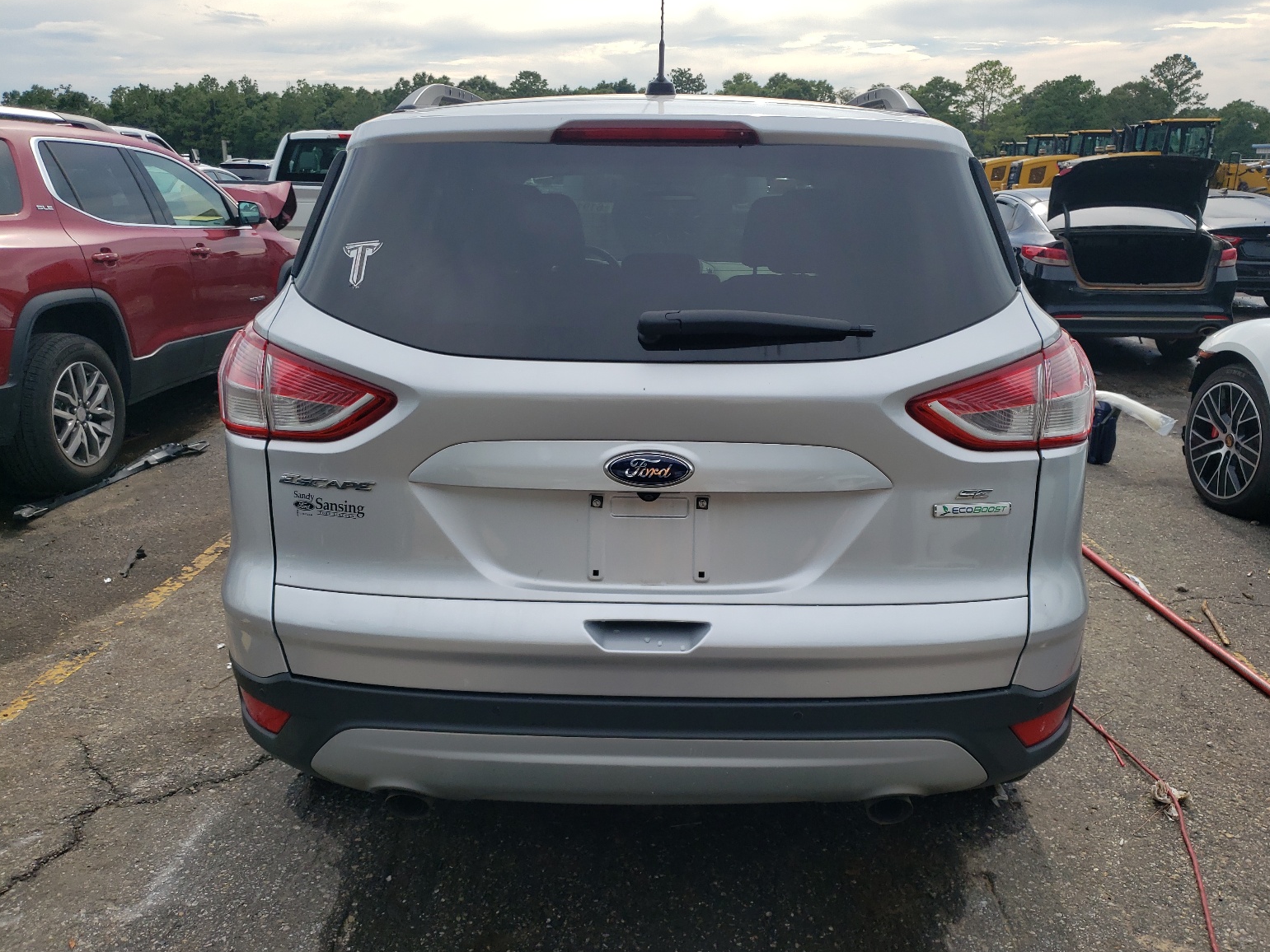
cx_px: 653
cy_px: 465
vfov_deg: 51.4
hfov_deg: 65.3
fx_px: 991
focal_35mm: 27
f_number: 1.5
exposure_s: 1/2000
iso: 50
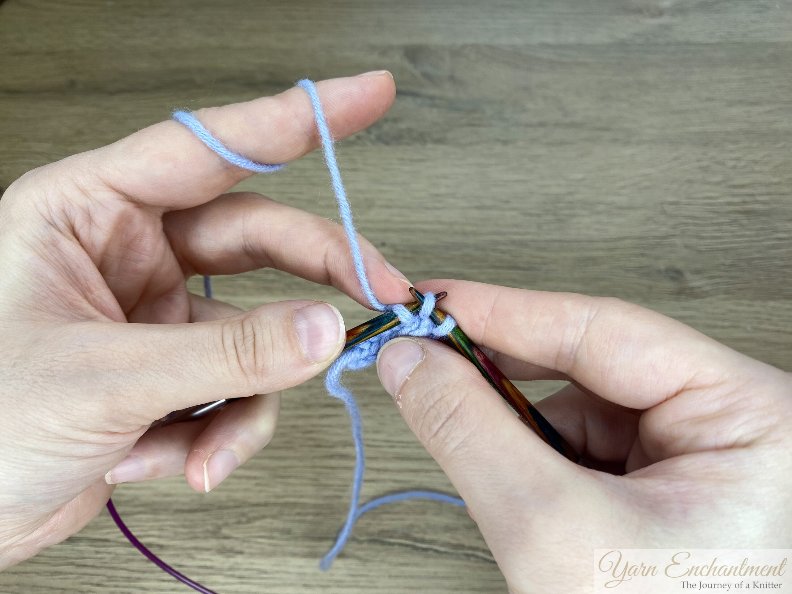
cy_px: 297
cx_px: 396
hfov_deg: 69.4
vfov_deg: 54.9
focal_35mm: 25
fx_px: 572
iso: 40
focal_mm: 4.25
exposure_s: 1/100
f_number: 1.8
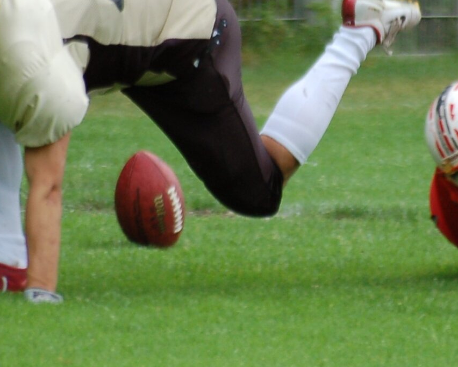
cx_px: 311
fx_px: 14751
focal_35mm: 1088
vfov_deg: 1.4
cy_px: 113
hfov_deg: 1.8
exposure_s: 1/500
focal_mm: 300
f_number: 5.6
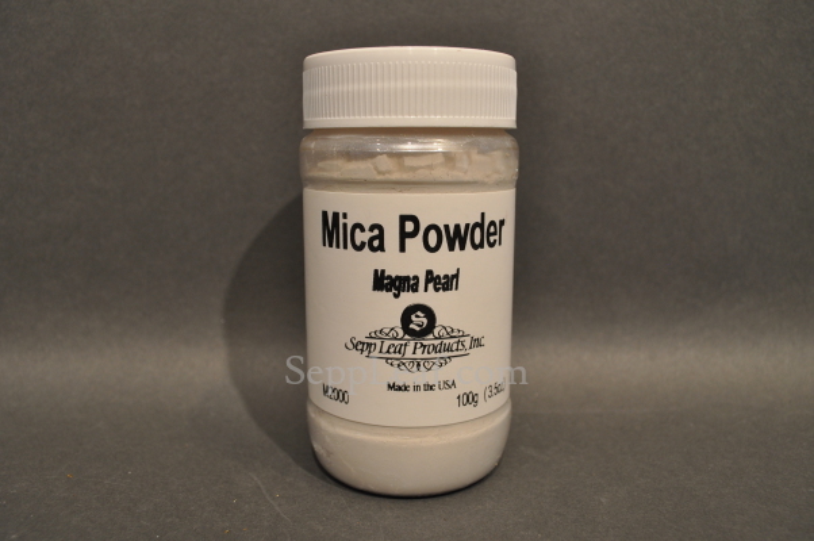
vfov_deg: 39.9
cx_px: 407
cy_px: 270
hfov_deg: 57.3
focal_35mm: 33
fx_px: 745
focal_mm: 22
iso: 400
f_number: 7.1
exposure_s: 1/60
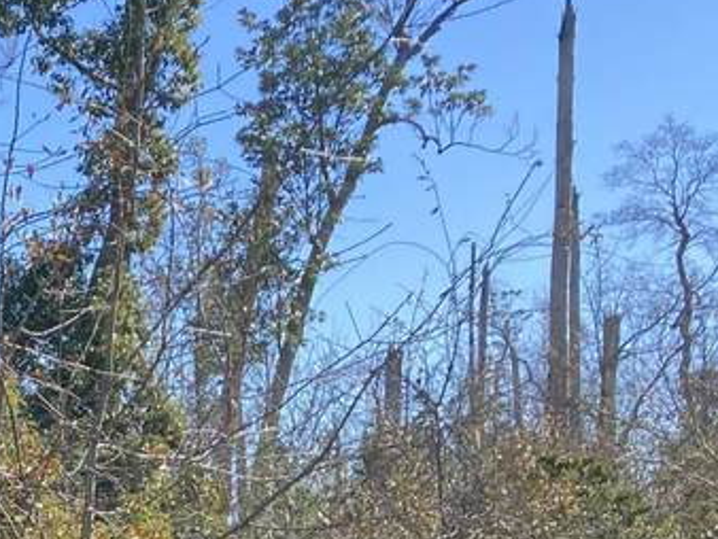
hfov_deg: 15.7
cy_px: 649
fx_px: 2200
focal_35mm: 106
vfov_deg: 13.6
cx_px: -603
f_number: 1.8
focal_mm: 3.99
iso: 20
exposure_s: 1/873
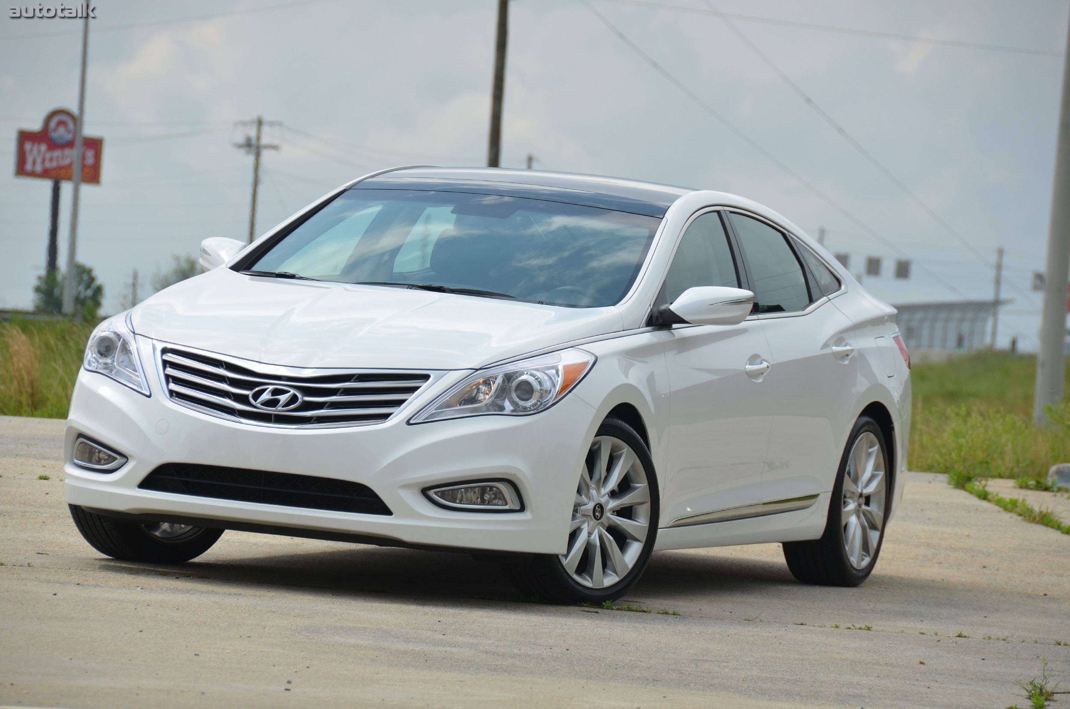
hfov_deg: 8.1
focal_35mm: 255
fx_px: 7564
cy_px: 354
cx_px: 535
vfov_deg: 5.4
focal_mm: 170
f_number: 6.3
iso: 400
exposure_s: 1/1600
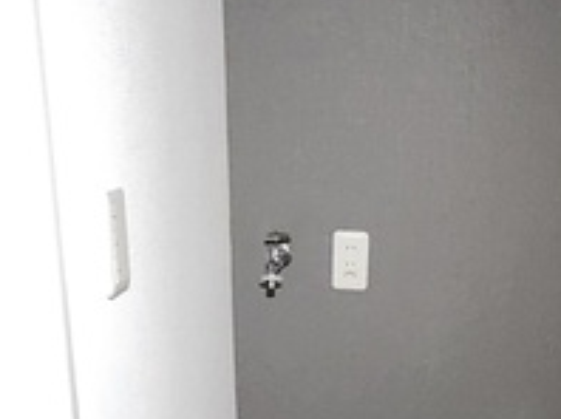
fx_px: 745
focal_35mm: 46
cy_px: 355
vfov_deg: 30.4
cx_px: 382
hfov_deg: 40.7
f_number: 2.2
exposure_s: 1/9.99
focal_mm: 2.2
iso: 2500
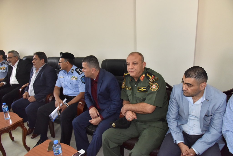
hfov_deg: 73.7
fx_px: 155
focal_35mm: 24
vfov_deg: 53.1
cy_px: 78
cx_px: 116
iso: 3200
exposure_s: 1/250
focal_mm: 24
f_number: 9
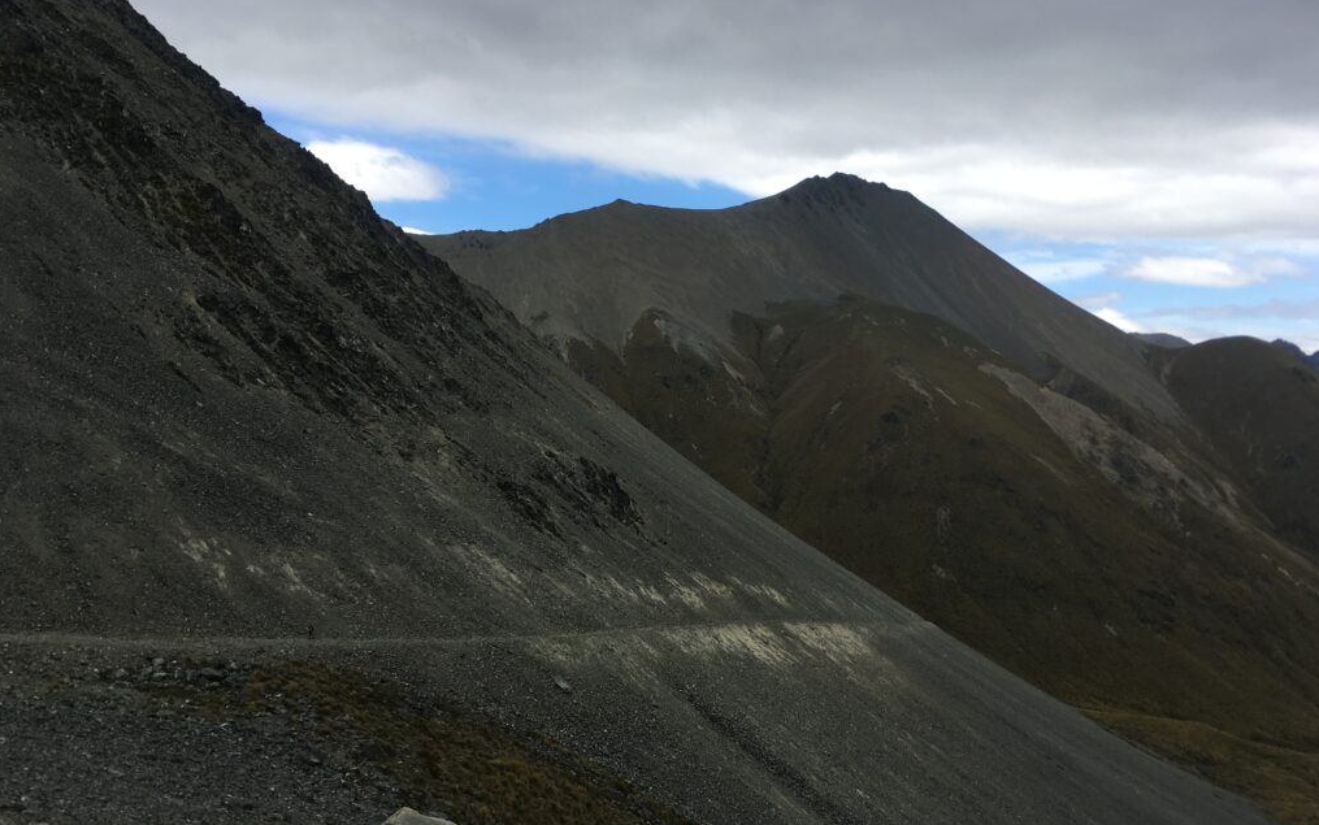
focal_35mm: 31
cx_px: 660
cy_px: 483
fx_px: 1115
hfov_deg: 61.2
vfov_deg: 40.5
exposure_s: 1/845
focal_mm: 4.15
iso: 25
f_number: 2.2
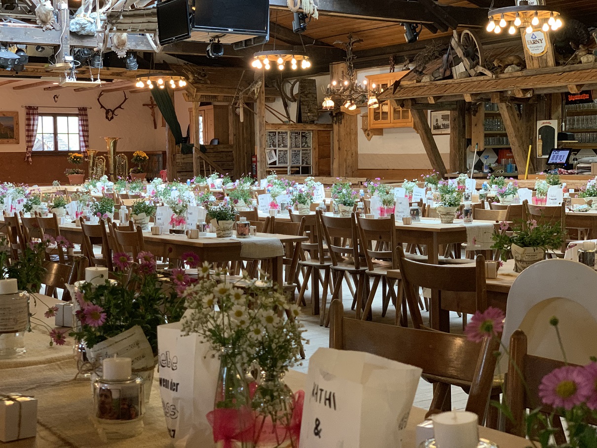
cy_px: 224
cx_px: 298
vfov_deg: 28.0
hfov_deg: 36.8
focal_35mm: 52
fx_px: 897
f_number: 2.4
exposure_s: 1/50
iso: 160
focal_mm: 6
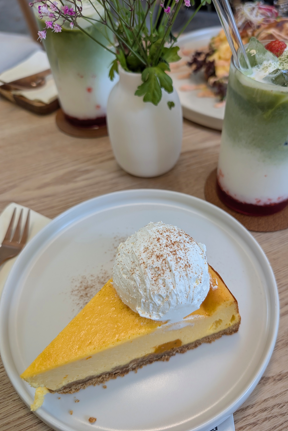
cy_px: 217
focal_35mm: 26
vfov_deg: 69.4
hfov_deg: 49.4
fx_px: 312
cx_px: 167
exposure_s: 1/100
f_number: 1.68
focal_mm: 6.9
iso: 204
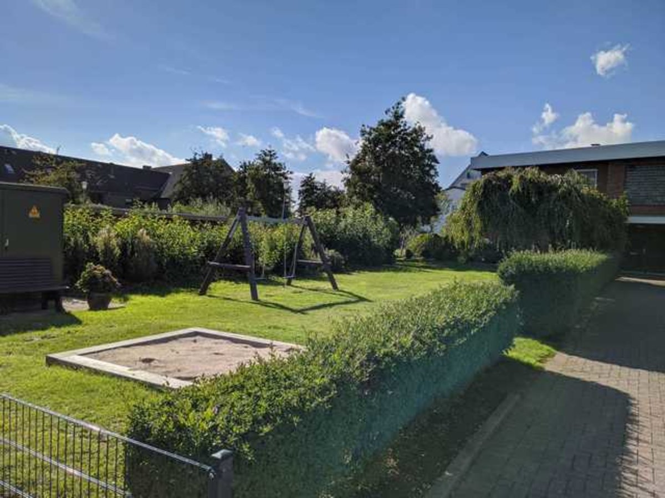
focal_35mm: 27
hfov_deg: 65.3
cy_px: 249
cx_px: 332
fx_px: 519
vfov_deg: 51.4
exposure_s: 1/7812
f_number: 1.73
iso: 60
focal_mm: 4.38
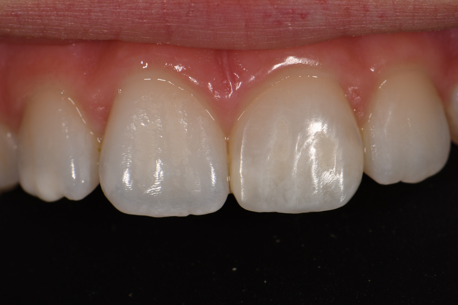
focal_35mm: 126
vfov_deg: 10.9
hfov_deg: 16.3
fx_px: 1603
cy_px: 152
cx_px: 229
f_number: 32
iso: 200
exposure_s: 1/160
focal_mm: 105
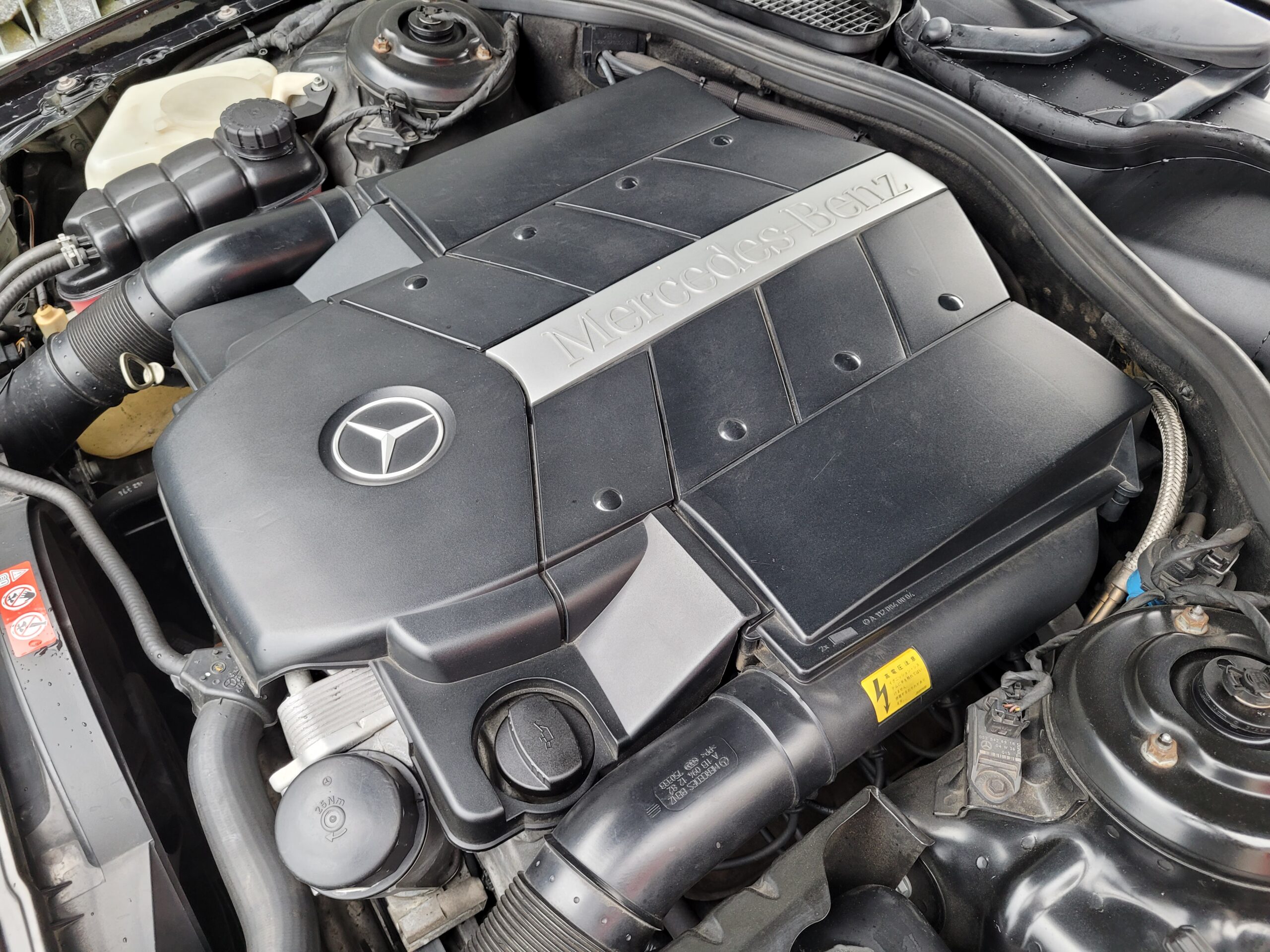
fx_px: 954
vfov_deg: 53.1
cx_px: 635
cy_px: 476
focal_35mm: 26
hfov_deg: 67.3
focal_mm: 5.4
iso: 200
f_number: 1.8
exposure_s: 1/40
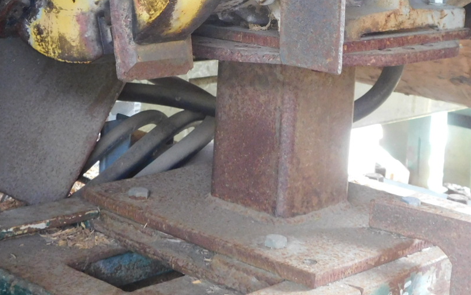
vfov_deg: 16.8
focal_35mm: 76
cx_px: 260
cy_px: 11
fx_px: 976
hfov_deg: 27.1
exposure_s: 1/15
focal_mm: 6.3
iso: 400
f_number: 3.5
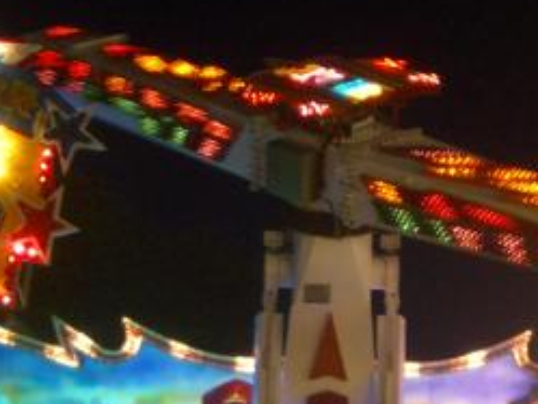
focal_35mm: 90
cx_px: 367
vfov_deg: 16.3
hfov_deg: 21.7
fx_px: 1399
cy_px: 350
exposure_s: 1/25
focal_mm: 5.8
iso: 100
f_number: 2.6
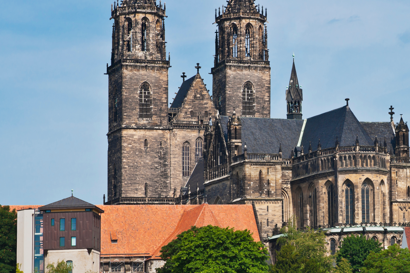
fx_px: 1275
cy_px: 163
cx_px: 366
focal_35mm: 112
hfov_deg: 18.0
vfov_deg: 12.2
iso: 100
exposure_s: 1/160
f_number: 11
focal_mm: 60
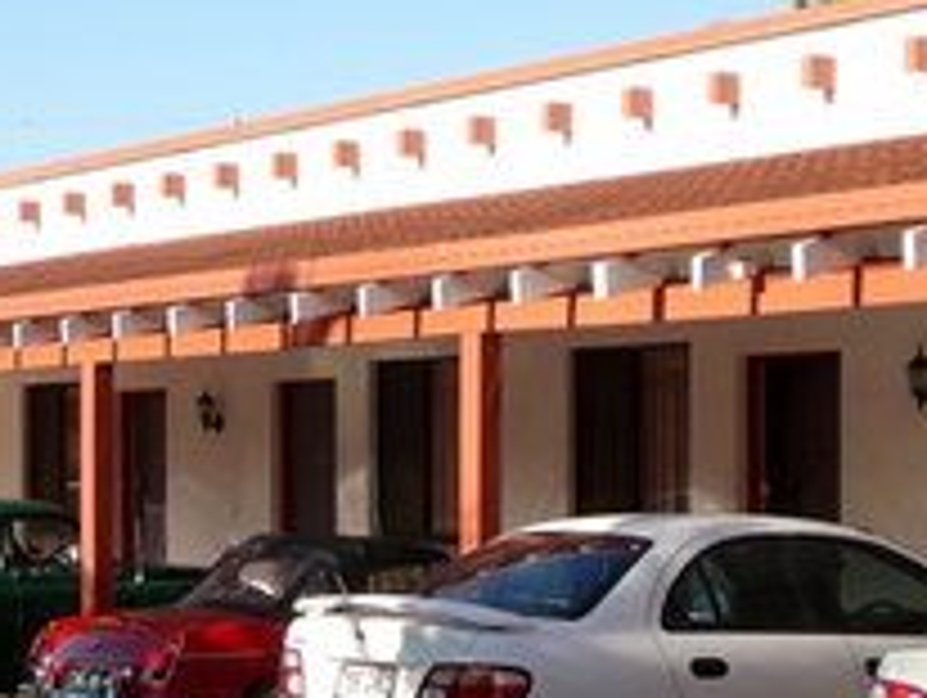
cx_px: 189
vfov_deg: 14.7
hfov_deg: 19.4
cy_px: 554
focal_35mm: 100
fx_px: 2681
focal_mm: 6.4
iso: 80
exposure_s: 1/800
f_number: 3.2
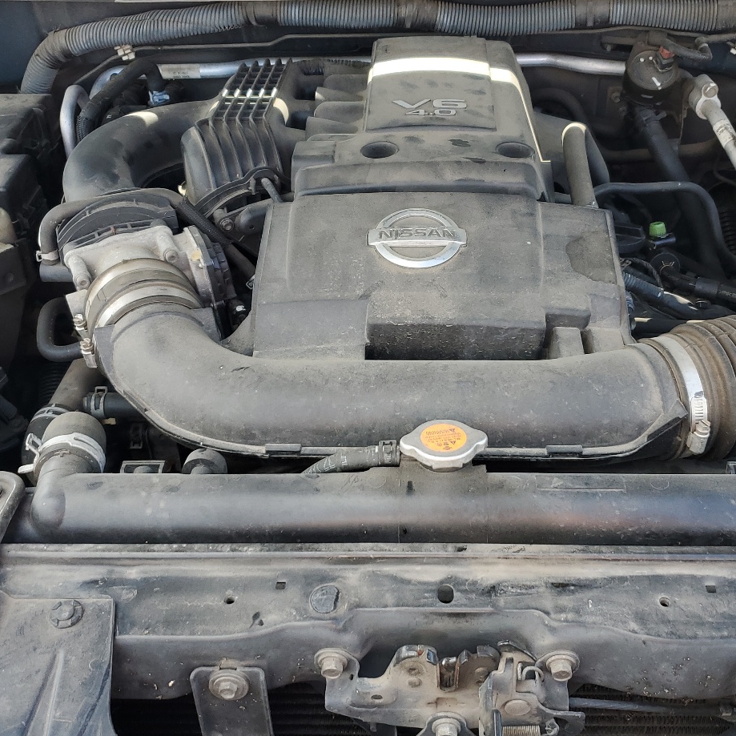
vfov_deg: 41.9
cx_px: 426
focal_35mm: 40
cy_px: 360
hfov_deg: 41.7
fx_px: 962
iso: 50
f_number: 1.5
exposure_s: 1/263
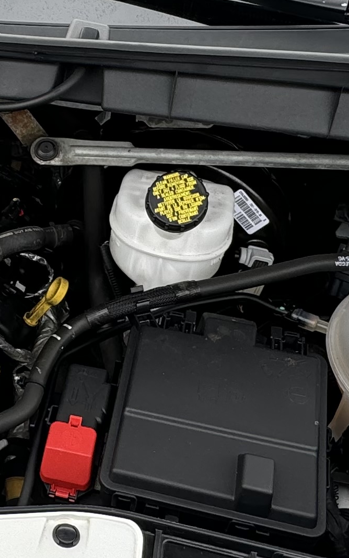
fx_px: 852
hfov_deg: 21.8
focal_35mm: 56
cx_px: -45
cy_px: 266
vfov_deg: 36.3
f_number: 2.2
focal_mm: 2.22
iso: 40
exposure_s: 1/158
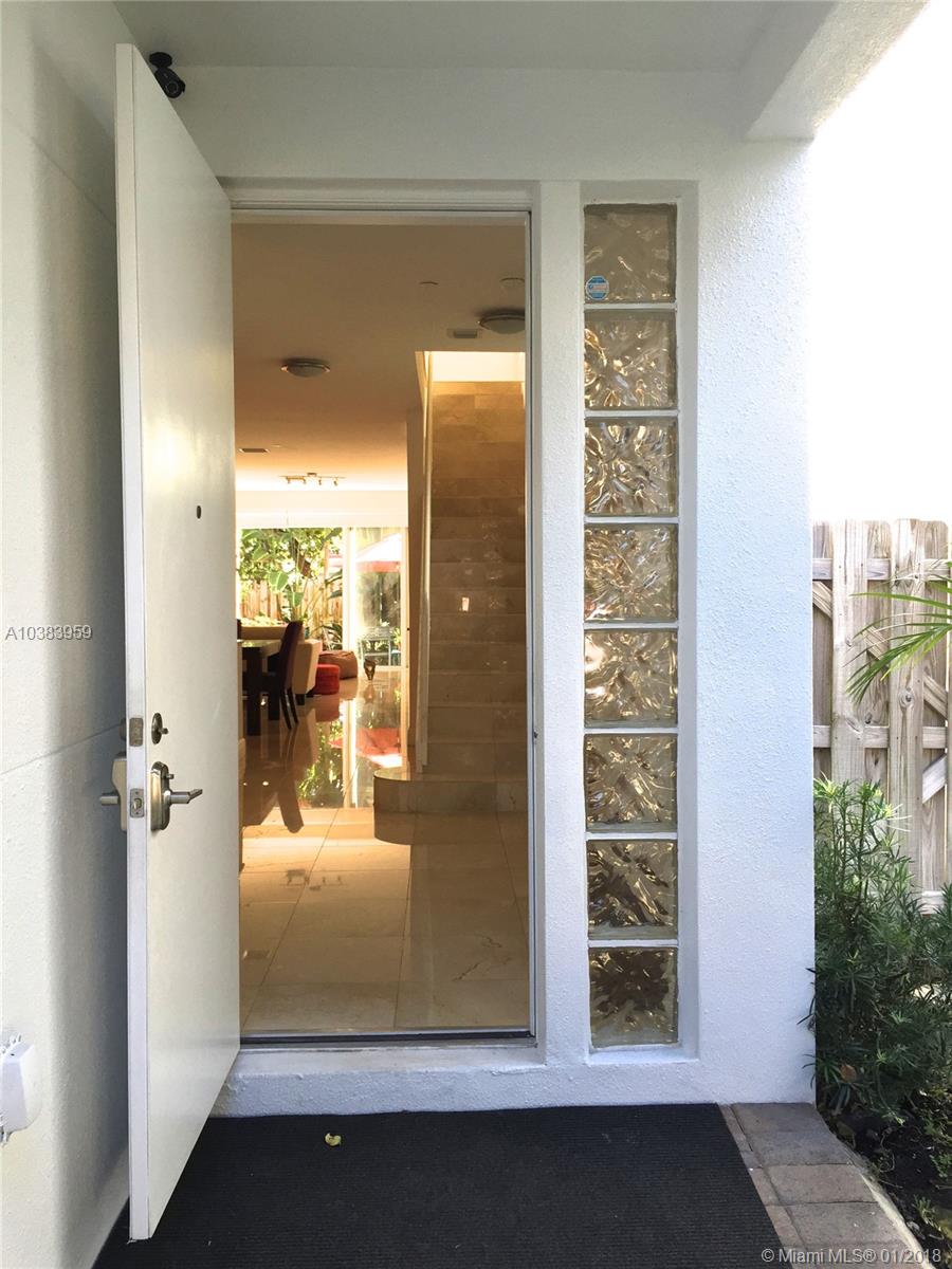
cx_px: 476
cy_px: 634
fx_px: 1063
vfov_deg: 61.7
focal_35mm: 29
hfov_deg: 48.2
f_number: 2.2
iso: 50
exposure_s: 1/120
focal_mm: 4.15
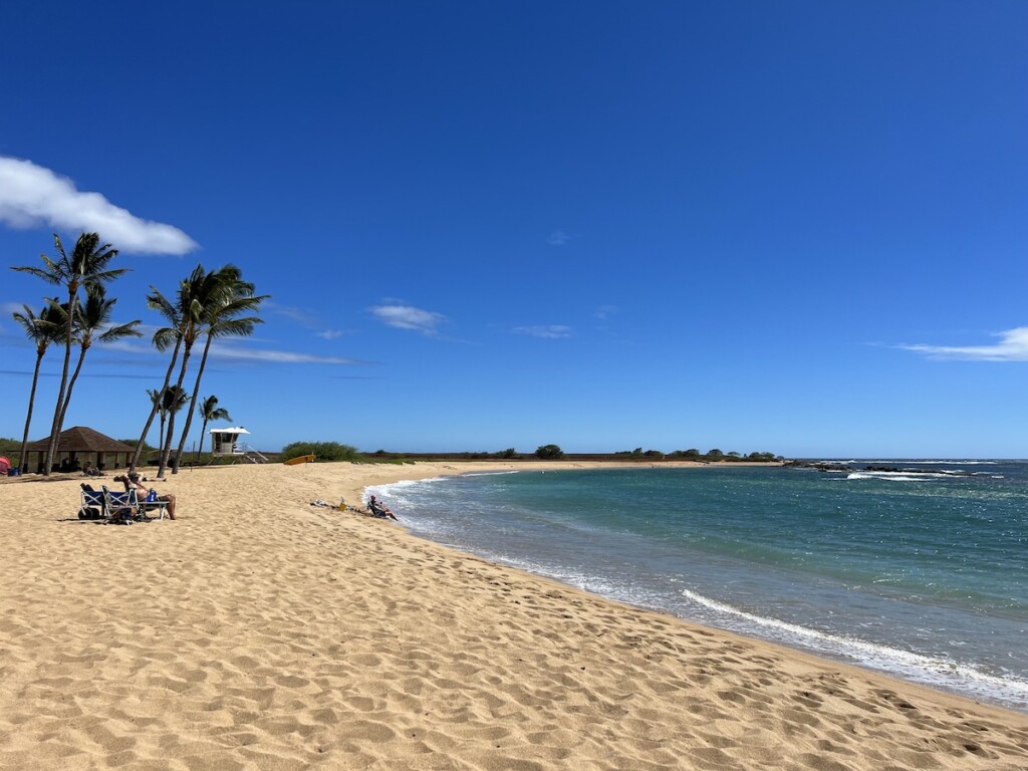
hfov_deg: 67.3
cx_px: 514
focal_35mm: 26
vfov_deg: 53.1
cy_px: 386
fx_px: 772
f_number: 1.5
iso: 50
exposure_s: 1/8000
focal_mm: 5.7
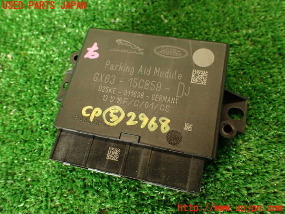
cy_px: 107
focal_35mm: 30
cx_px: 142
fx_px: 247
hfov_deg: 60.0
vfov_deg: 46.8
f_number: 2.3
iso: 200
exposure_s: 1/40
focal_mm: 5.4
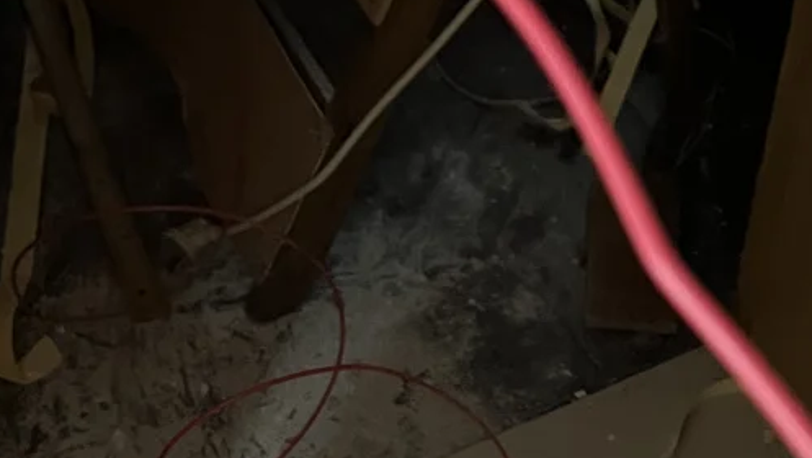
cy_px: 666
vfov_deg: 13.9
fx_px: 1766
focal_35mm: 82
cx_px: 462
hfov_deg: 25.9
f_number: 1.5
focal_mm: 5.7
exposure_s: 1/30
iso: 1000
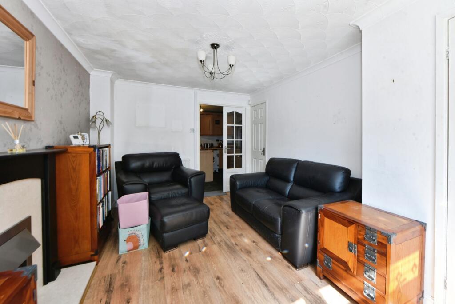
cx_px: 228
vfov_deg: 81.3
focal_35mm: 14
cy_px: 152
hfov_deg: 104.2
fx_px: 177
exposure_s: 1/40
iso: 500
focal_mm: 14
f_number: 11
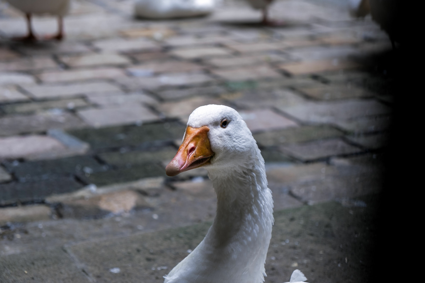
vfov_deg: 16.5
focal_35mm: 83
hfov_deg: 24.5
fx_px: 980
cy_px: 142
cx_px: 212
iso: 200
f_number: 4
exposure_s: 1/75
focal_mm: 55
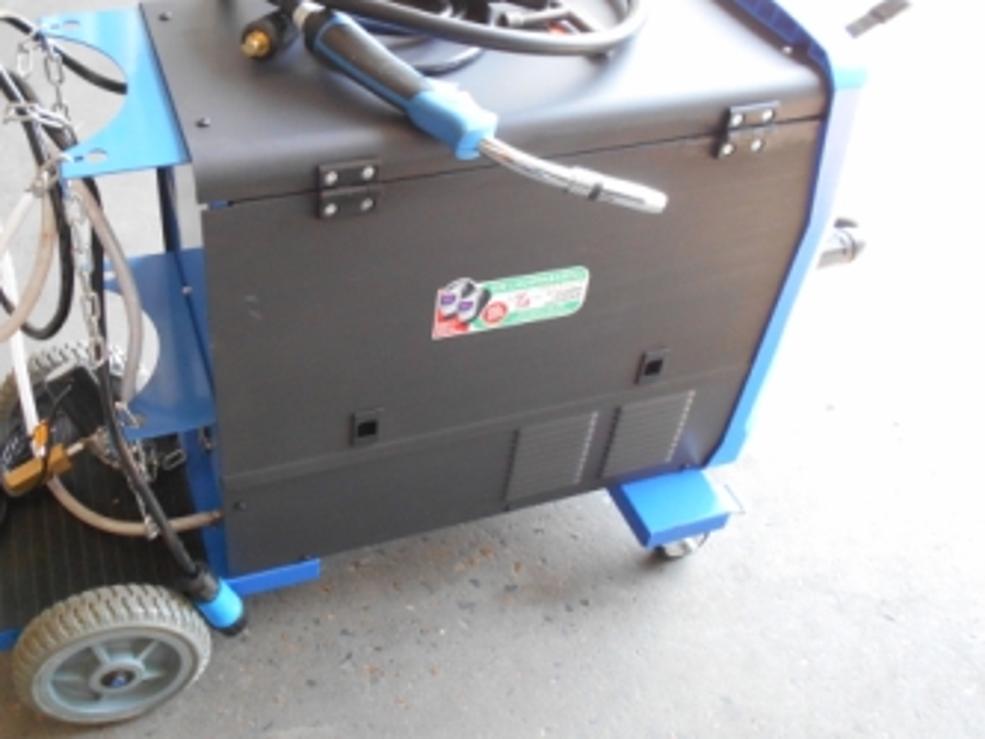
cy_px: 325
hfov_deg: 52.1
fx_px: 996
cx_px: 373
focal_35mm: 35
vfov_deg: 40.7
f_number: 3.2
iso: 400
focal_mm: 4.6
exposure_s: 1/125
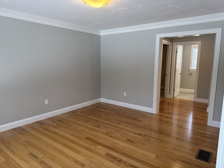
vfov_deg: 56.8
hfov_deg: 71.6
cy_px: 84
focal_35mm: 24
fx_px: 155
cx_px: 112
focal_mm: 6.76
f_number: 1.78
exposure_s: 1/120
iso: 100
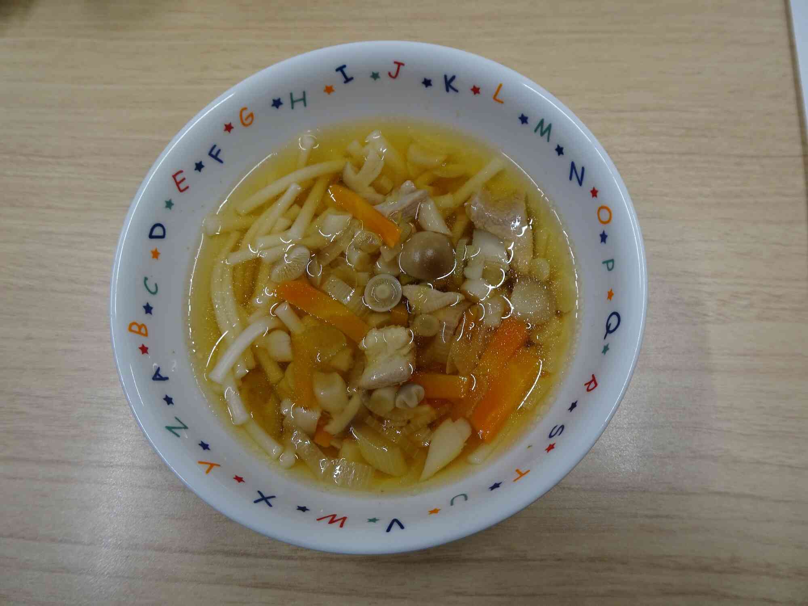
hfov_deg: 71.6
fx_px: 560
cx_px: 404
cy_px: 303
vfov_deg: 56.8
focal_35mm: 24
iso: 80
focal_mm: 4.1
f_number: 3.5
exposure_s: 1/40
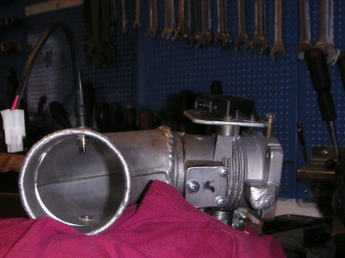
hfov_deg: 33.6
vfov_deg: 25.6
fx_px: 568
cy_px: 144
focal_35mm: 57
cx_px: 127
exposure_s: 1/45
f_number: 6.7
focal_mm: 6
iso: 160
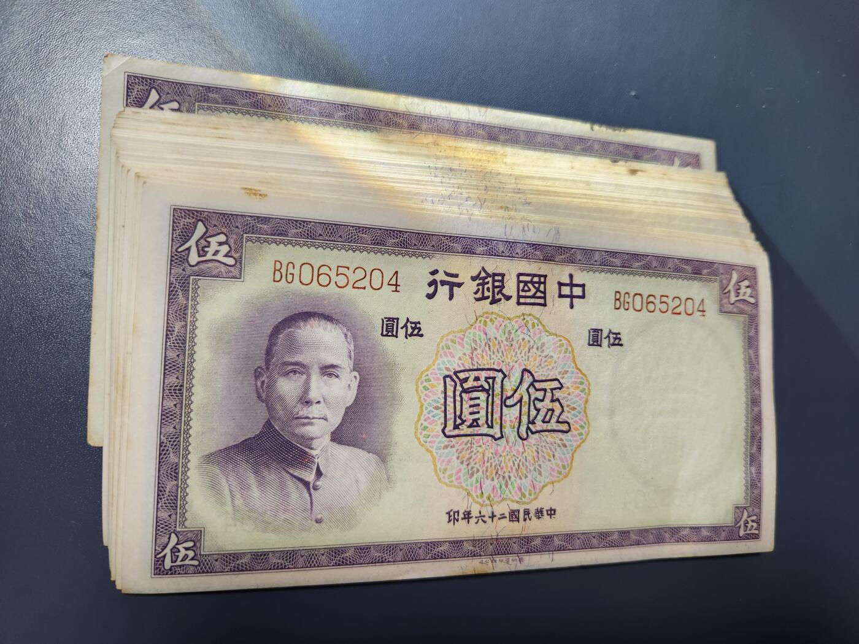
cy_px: 322
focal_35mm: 23
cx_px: 430
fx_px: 571
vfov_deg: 58.9
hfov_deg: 73.9
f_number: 1.8
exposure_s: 1/56.2
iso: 200
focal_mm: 5.4
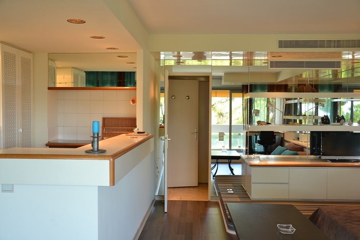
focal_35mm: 36
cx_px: 180
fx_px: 360
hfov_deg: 53.1
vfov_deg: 36.9
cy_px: 120
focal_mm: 24
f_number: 3.8
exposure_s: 1/20
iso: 100
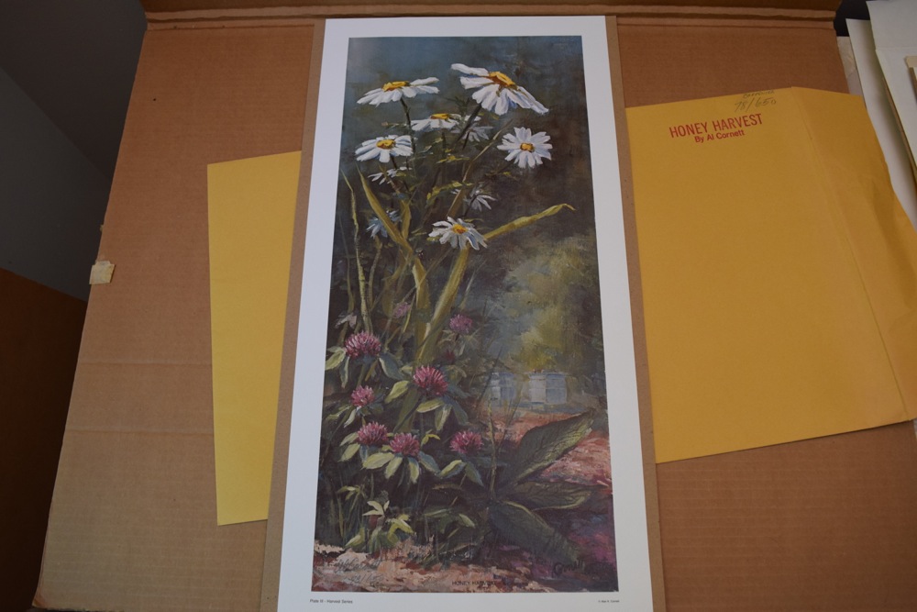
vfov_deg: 47.9
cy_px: 306
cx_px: 458
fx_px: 688
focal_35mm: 27
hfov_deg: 67.4
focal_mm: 18
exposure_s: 1/100
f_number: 5
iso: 800
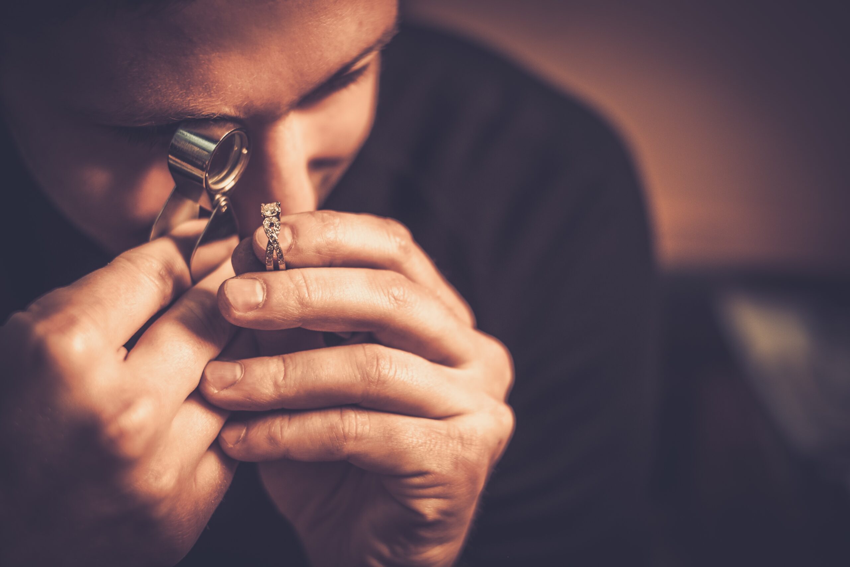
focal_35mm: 53
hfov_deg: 37.5
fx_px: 1251
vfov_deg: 25.5
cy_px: 284
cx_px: 425
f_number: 2
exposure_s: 1/125
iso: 200
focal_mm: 35
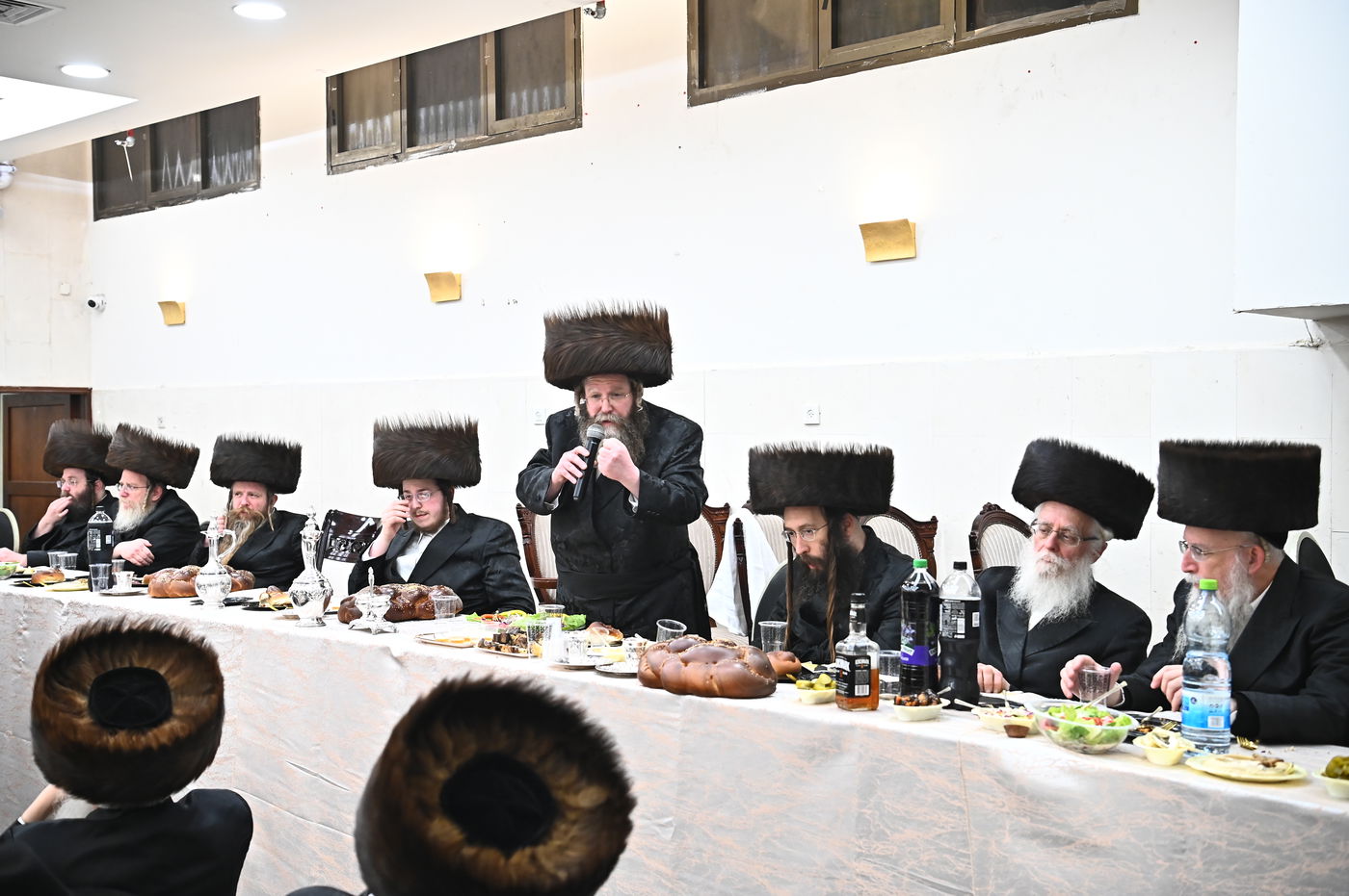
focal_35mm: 44
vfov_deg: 30.5
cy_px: 448
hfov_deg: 44.5
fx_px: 1647
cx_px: 674
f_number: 4
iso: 2500
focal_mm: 44
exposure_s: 1/200
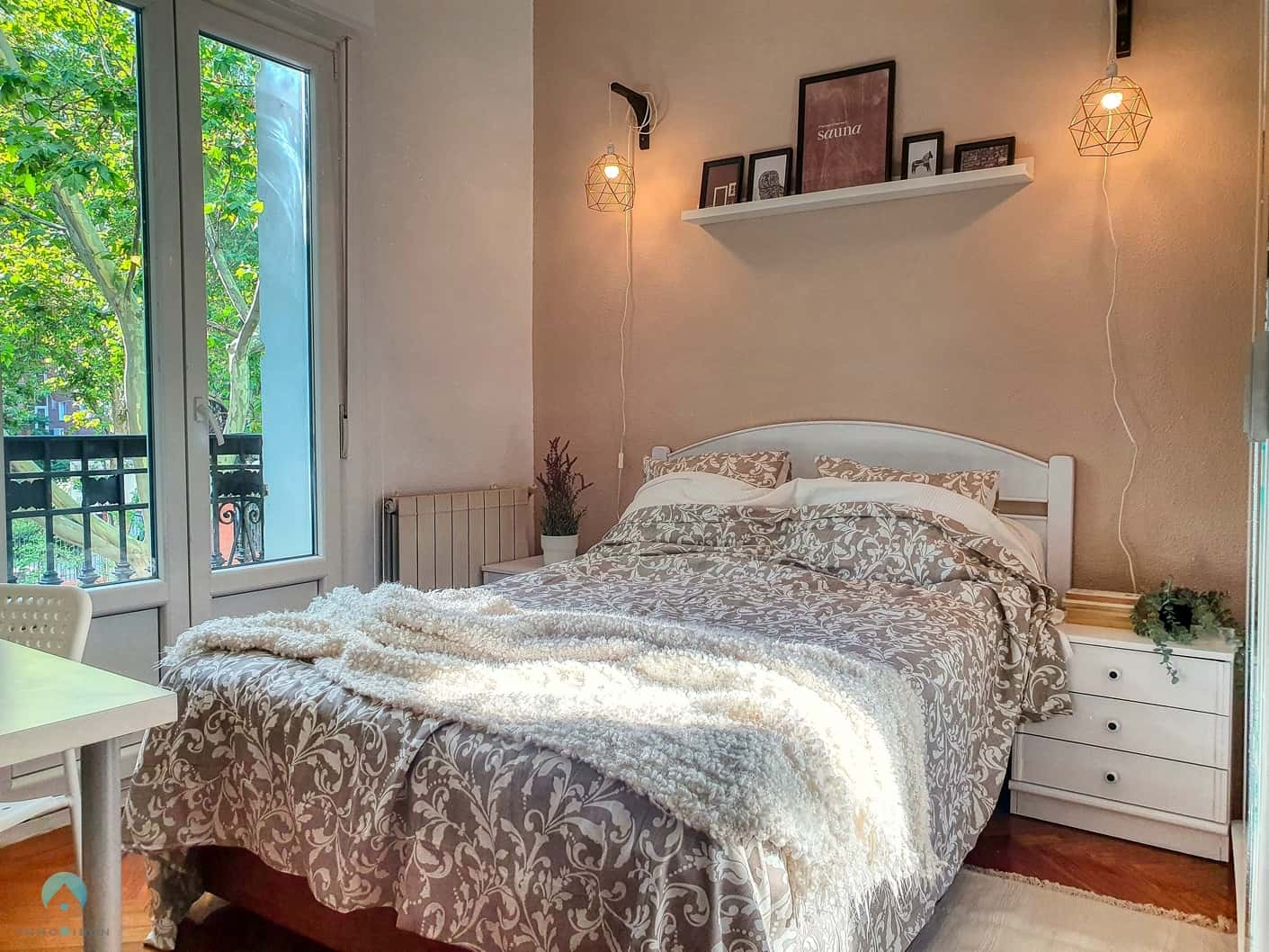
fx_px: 953
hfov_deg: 67.3
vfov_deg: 53.1
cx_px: 634
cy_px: 476
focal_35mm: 26
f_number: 2.4
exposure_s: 1/100
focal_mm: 4.3
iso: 125
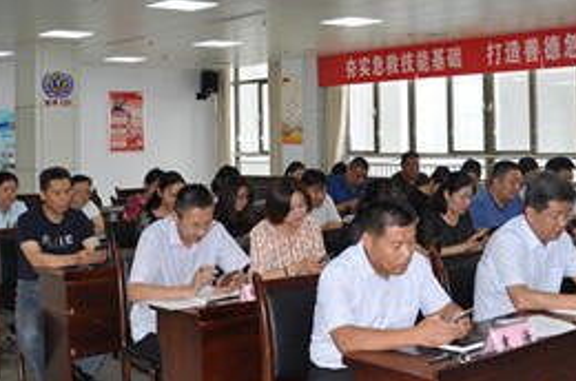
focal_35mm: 52
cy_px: 99
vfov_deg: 25.6
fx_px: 830
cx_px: 359
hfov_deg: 38.0
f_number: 3.5
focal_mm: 18
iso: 720
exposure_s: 1/125
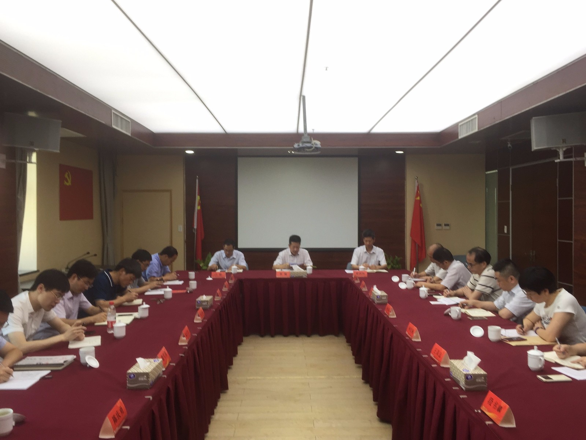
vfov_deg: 48.2
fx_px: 491
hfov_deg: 61.7
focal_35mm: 29
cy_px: 220
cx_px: 293
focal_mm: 4.15
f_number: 2.2
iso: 40
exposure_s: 1/33
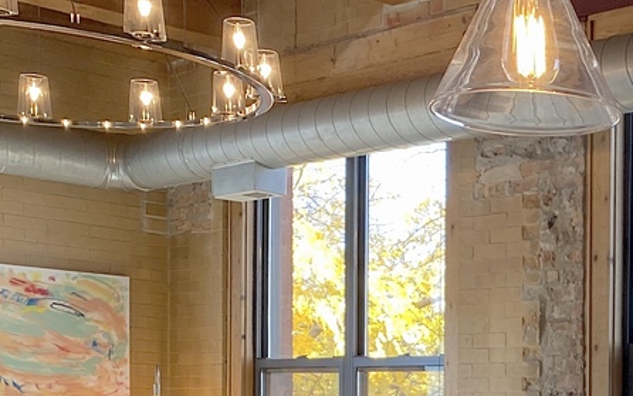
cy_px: 583
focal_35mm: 89
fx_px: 1536
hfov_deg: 21.5
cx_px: 771
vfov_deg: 13.8
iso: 50
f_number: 1.8
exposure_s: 1/120
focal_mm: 4.25
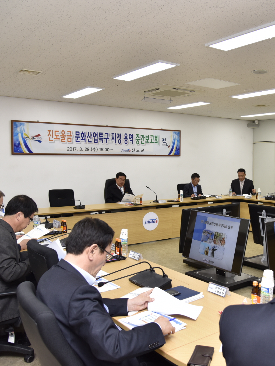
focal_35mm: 35
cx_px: 211
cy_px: 182
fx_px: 371
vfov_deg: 52.6
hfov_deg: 39.4
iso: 640
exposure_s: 1/125
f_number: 4.5
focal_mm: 24
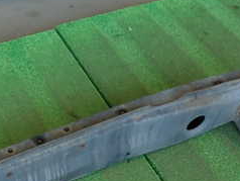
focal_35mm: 63
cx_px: 23
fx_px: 437
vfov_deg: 21.8
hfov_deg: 29.4
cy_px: 212
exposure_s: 1/50
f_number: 2
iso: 200
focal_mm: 4.5
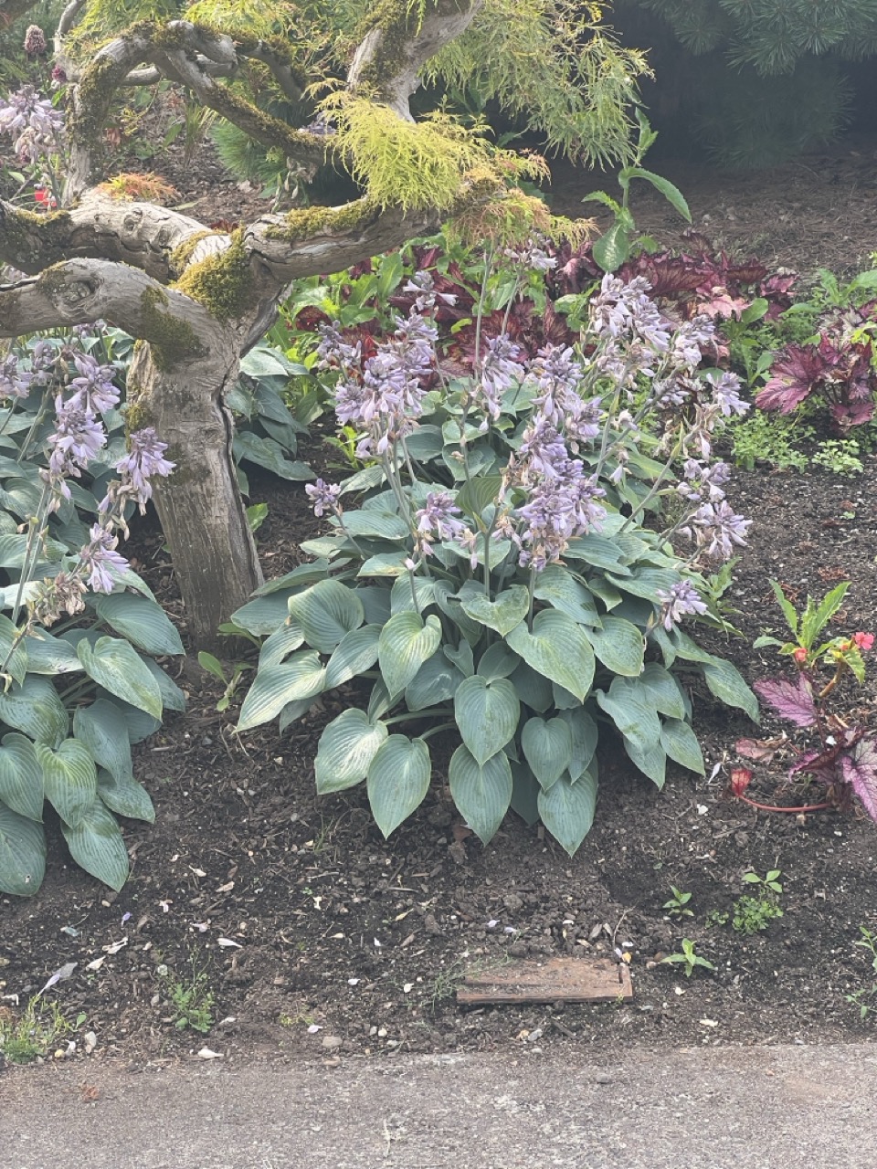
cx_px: 438
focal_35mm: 77
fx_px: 2601
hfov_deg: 19.1
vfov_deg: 25.3
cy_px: 584
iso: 32
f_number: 2.8
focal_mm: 9
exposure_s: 1/126
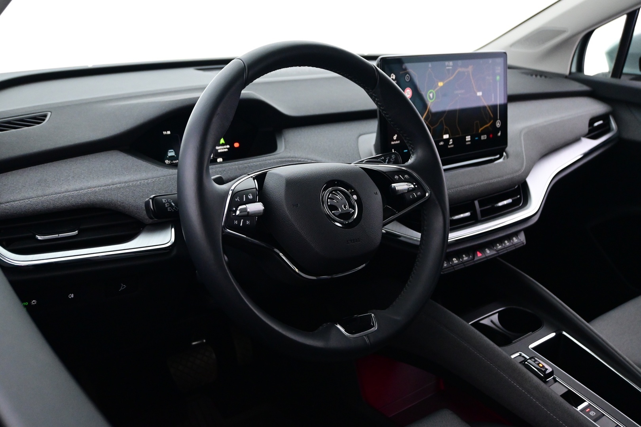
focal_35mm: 34
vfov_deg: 39.1
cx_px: 320
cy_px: 214
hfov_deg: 56.1
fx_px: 601
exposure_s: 1/40
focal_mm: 22.5
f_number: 4
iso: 3200
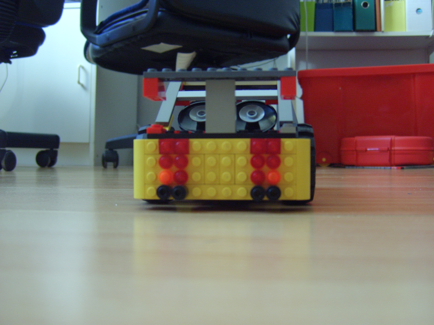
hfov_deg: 58.4
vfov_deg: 45.4
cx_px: 217
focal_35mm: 31
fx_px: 389
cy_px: 162
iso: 400
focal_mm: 8.13
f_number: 2.7
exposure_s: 1/14
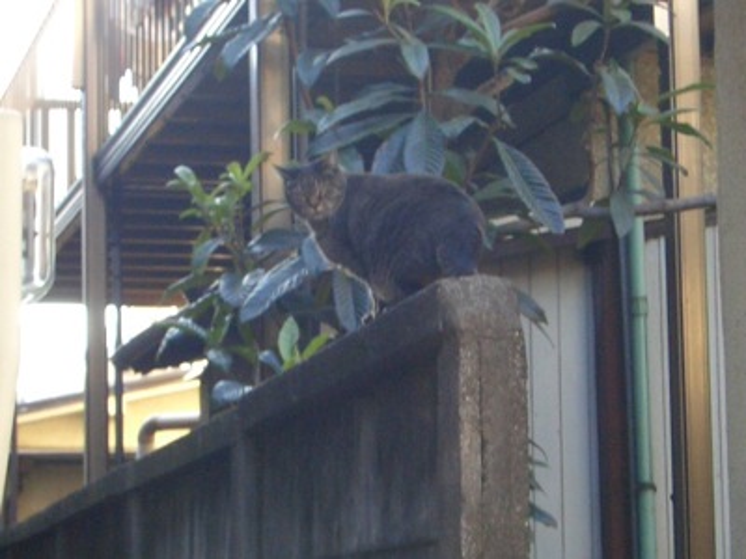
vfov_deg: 23.7
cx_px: 373
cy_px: 280
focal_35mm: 62
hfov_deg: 31.2
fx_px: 1336
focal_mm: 10.2
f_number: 3.5
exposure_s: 1/80
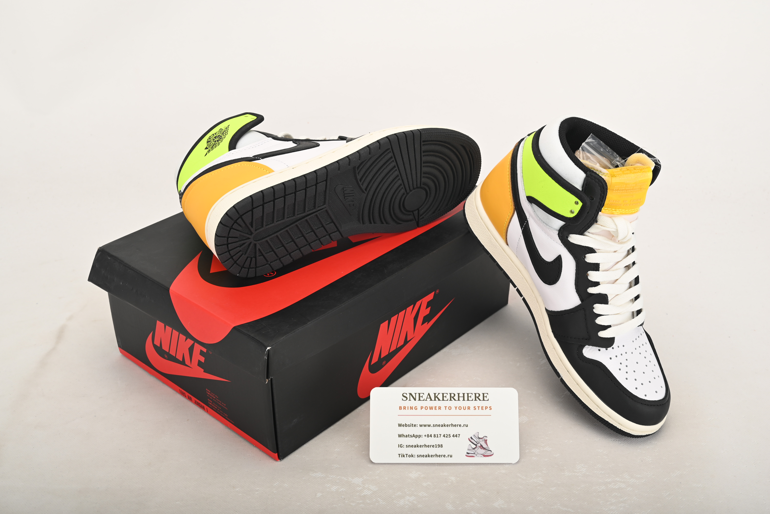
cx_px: 385
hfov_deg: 47.4
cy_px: 257
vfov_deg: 32.7
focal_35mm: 41
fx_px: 877
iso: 100
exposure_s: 1/200
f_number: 11
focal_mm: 41
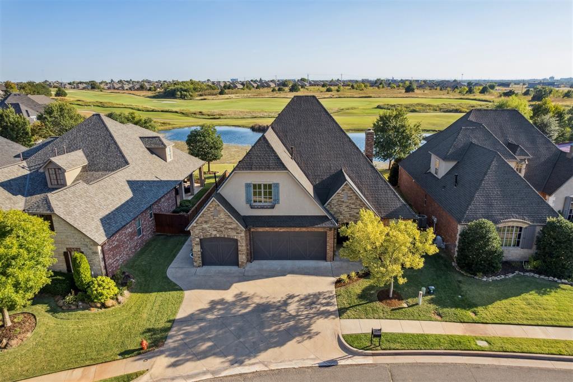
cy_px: 191
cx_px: 286
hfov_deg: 78.6
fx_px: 350
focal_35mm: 22
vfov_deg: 57.2
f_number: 2.8
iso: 100
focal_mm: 8.4
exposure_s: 1/1000
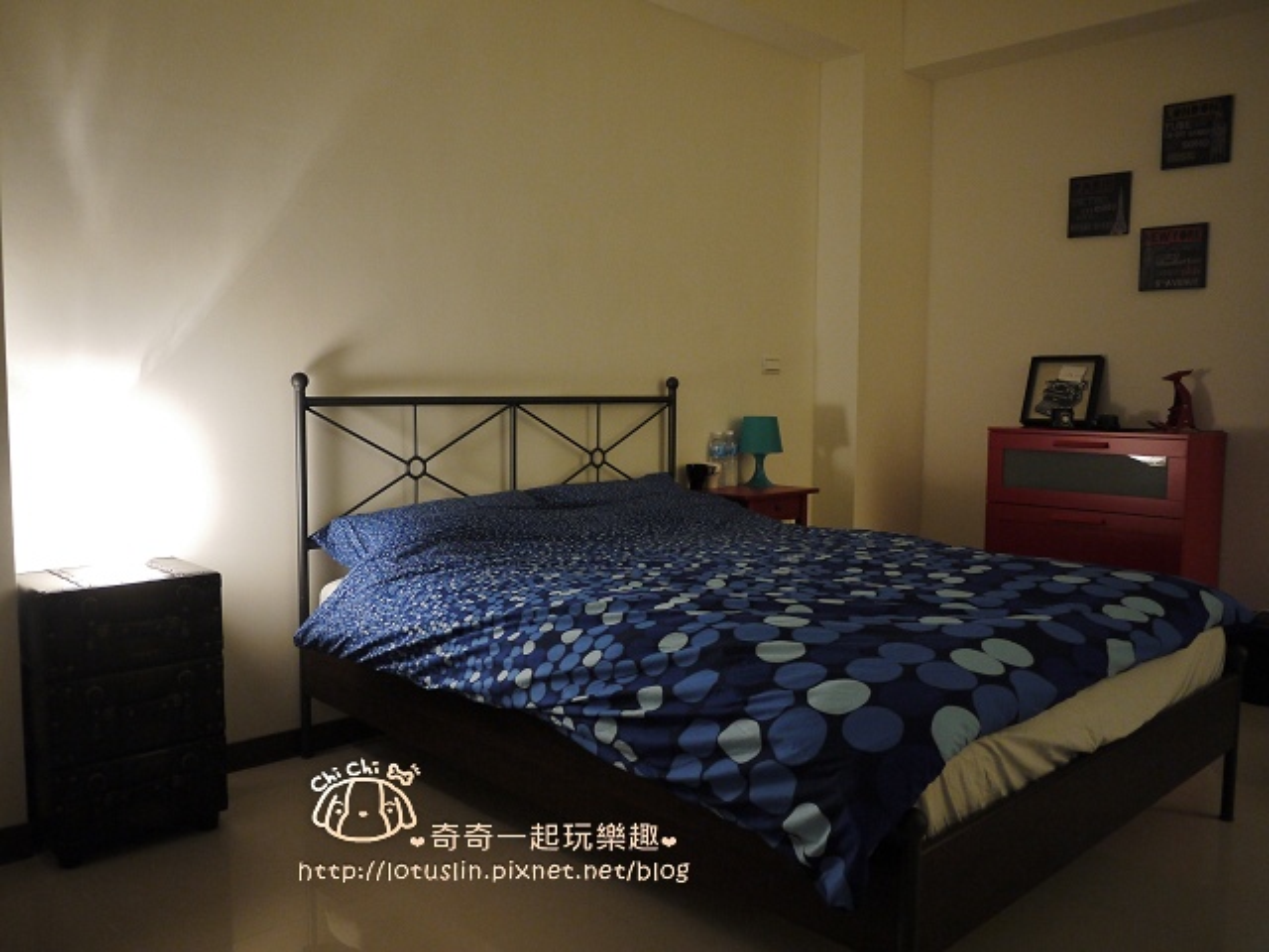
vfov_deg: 49.7
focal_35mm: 28
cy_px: 476
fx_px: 1026
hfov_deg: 63.4
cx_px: 634
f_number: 2.5
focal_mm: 14
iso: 400
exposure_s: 1/8
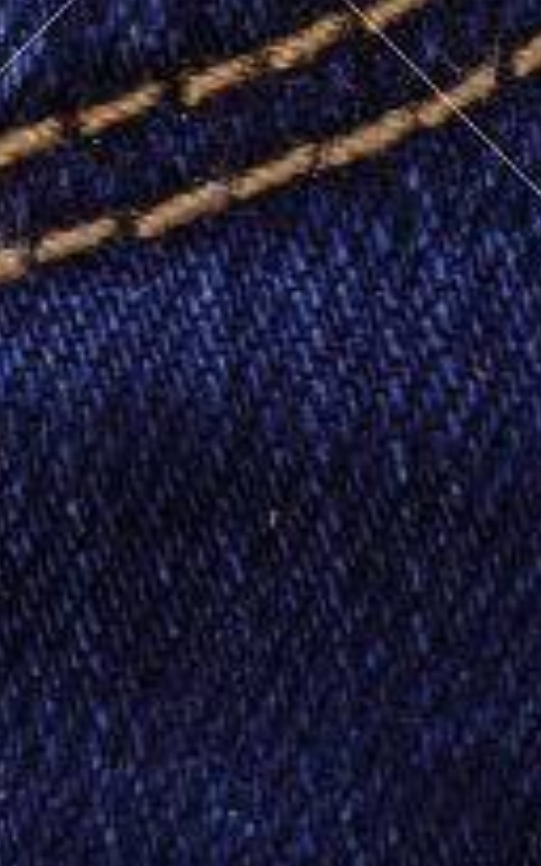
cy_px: -135
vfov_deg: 2.8
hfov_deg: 1.7
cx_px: -725
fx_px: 17800
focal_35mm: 754
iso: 100
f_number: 8
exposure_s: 1/250
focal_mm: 78
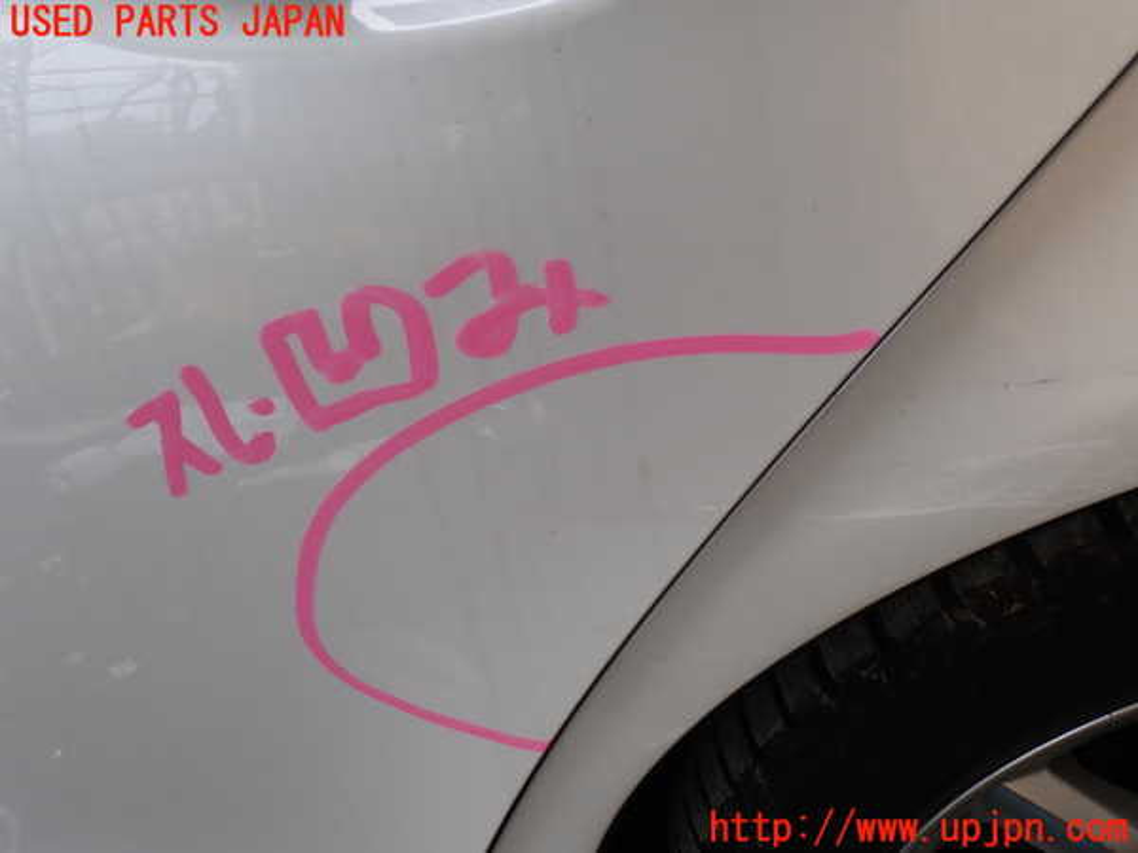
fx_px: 986
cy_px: 426
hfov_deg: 60.0
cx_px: 569
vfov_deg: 46.8
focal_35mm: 30
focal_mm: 5.4
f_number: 3.2
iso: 100
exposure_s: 1/80
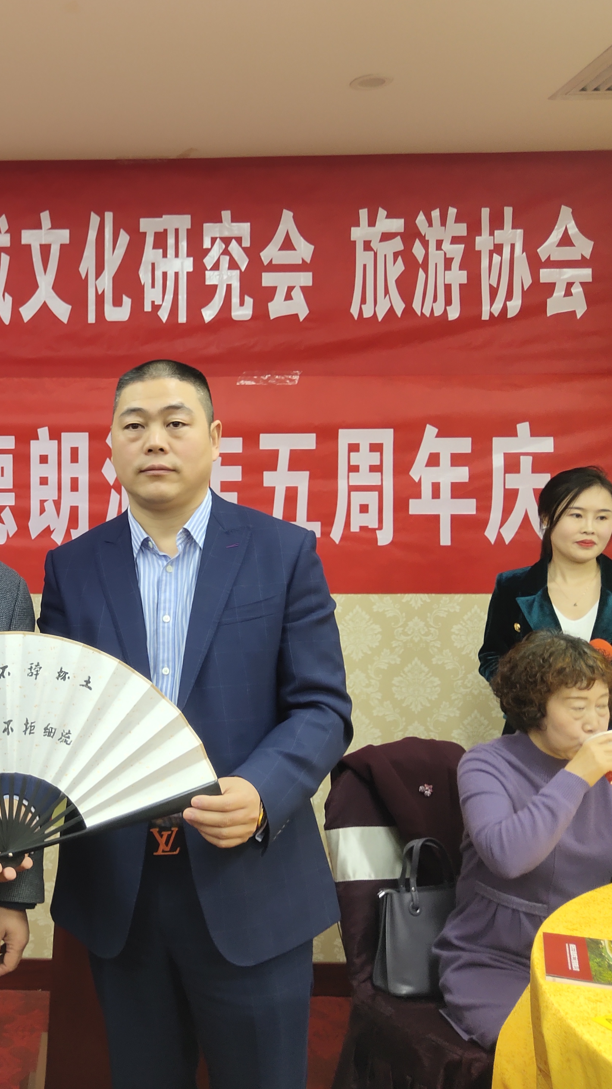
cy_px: 535
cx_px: 4
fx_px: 1241
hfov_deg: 26.3
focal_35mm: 43
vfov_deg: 47.4
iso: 214
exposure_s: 1/50
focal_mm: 4.27
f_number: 1.8
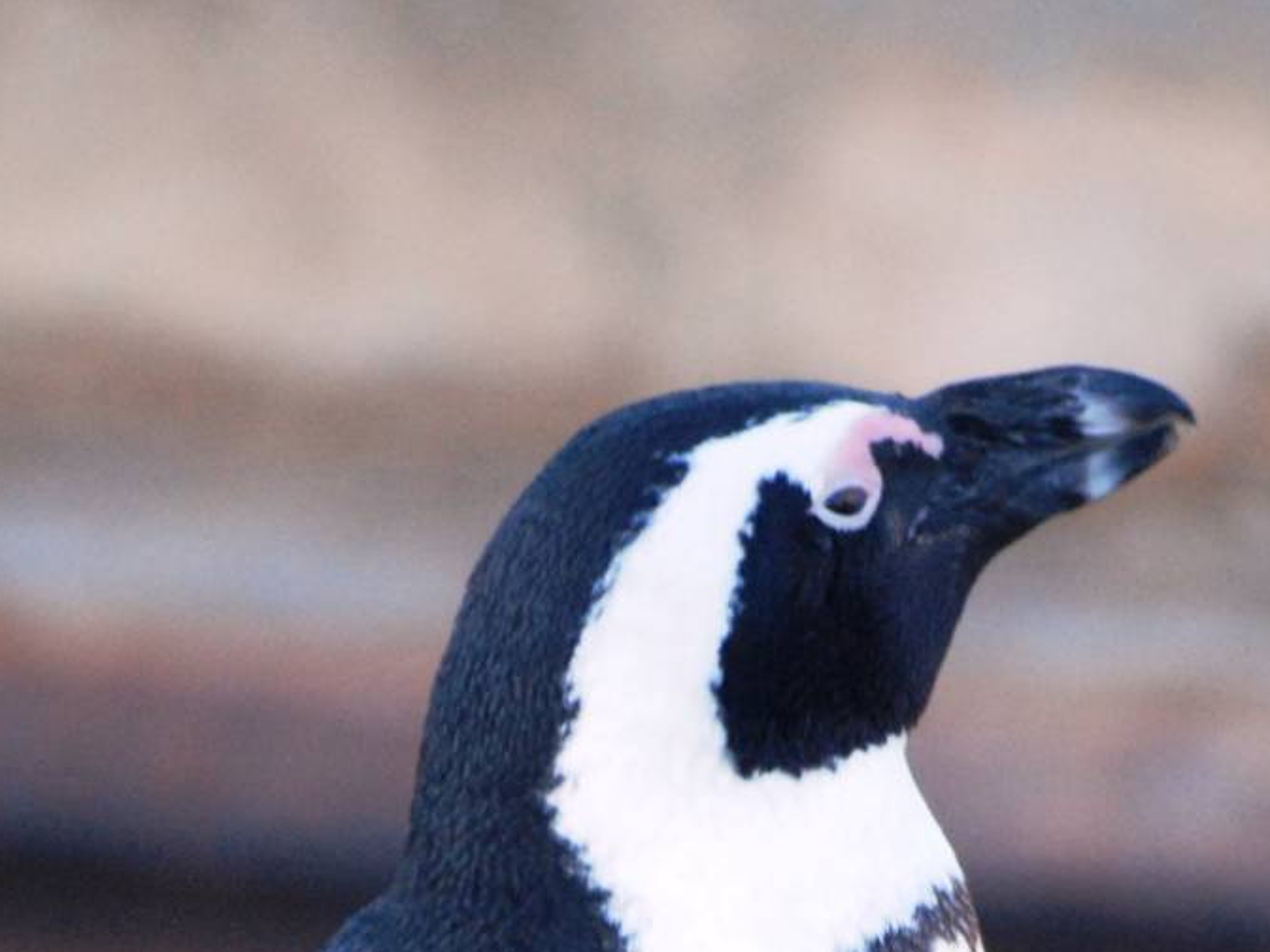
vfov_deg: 2.0
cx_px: 546
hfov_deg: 2.6
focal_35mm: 755
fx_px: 27705
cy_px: 1355
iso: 1000
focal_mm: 220
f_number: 5.3
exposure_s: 1/400
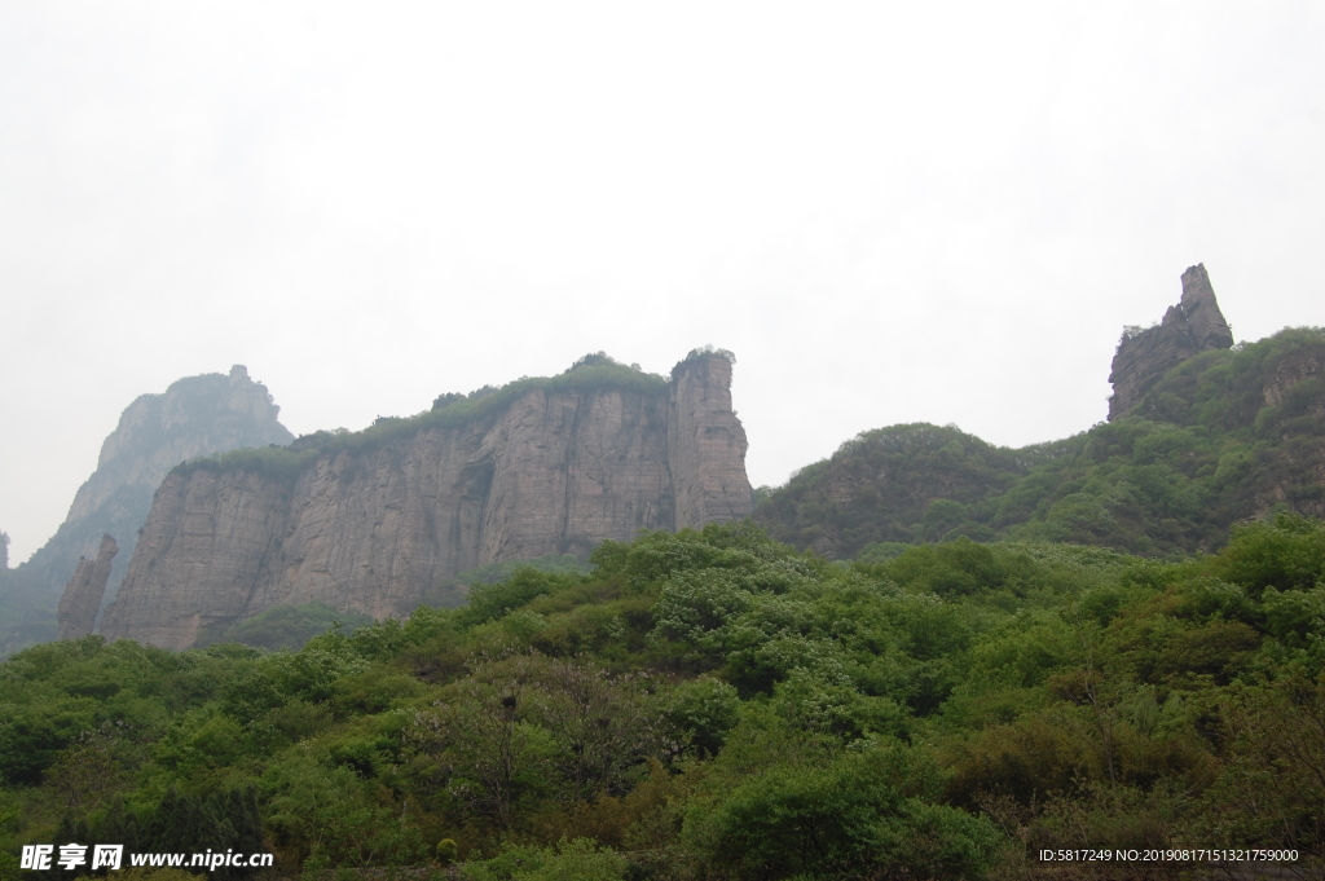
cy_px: 440
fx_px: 1434
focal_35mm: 39
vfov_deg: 34.2
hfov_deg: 49.6
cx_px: 662
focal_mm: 26
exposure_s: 1/320
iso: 200
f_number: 9
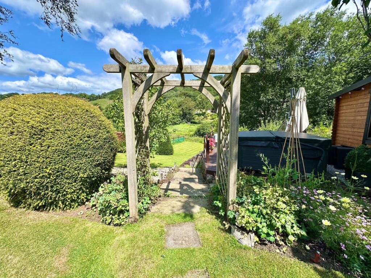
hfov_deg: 102.1
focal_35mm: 14
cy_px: 139
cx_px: 186
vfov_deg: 85.7
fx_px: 150
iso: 40
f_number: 2.2
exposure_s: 1/940
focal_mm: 2.22
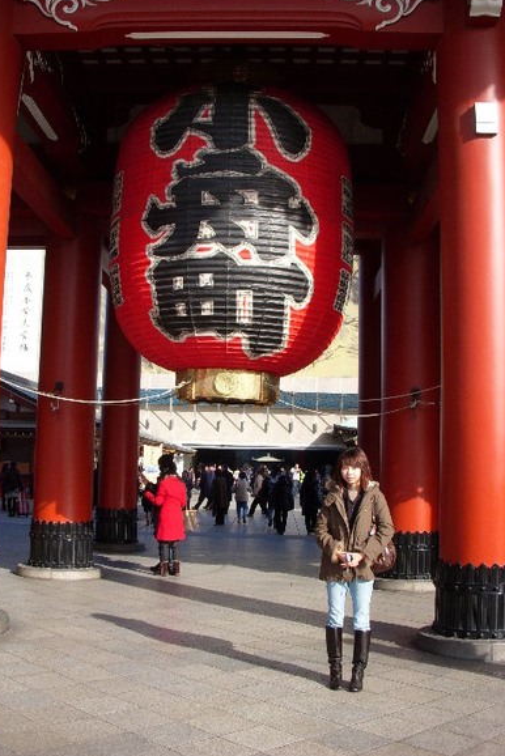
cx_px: 234
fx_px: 862
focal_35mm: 41
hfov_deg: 32.7
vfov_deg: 47.4
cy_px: 373
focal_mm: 6.3
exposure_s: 1/500
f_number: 3.3
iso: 100
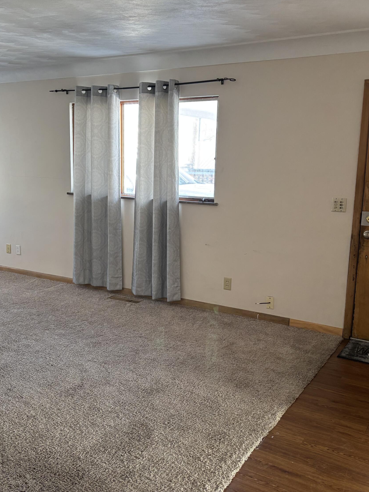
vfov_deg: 52.6
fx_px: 498
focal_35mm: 35
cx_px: 171
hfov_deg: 40.7
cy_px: 245
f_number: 1.6
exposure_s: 1/60
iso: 160
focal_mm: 5.96
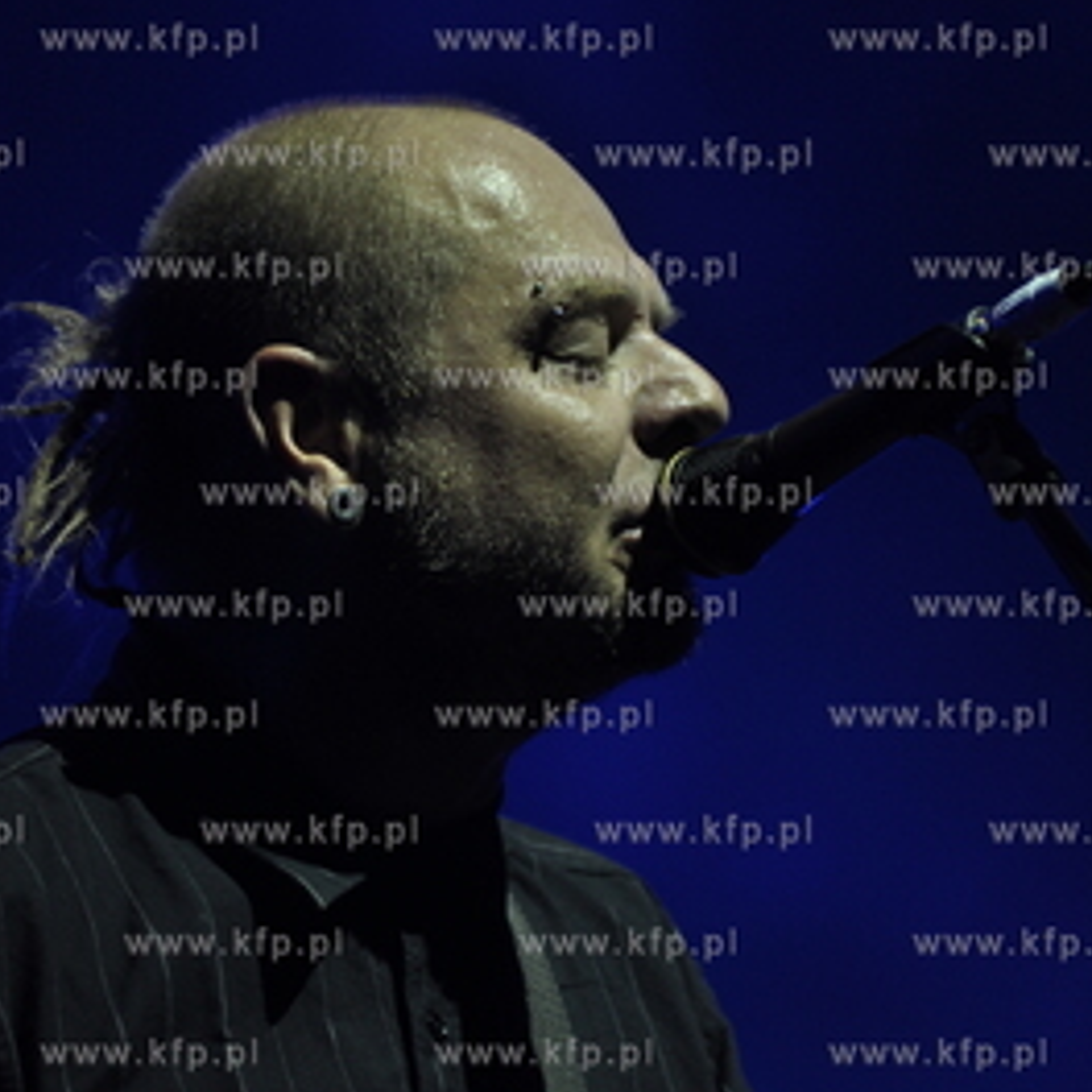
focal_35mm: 386
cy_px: 546
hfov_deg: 4.5
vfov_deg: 4.5
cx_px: 455
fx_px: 13776
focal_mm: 200
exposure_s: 1/200
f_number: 3.2
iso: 400
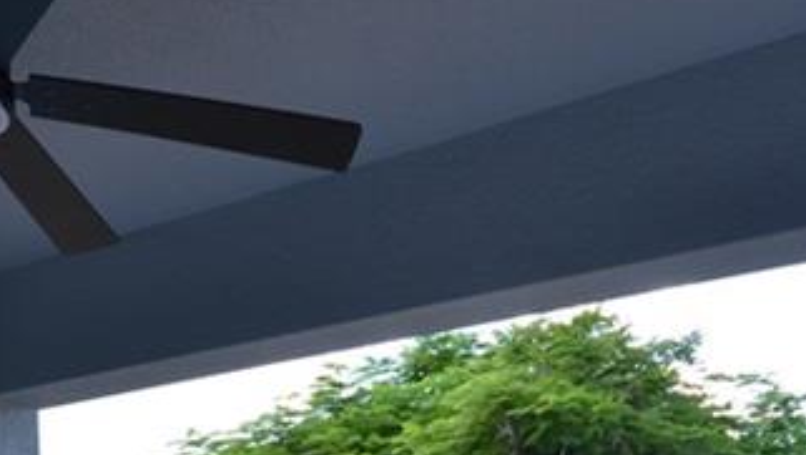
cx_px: 392
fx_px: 1069
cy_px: 713
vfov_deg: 20.1
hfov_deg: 41.3
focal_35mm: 50
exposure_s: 1/160
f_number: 6.3
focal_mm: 10
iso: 200
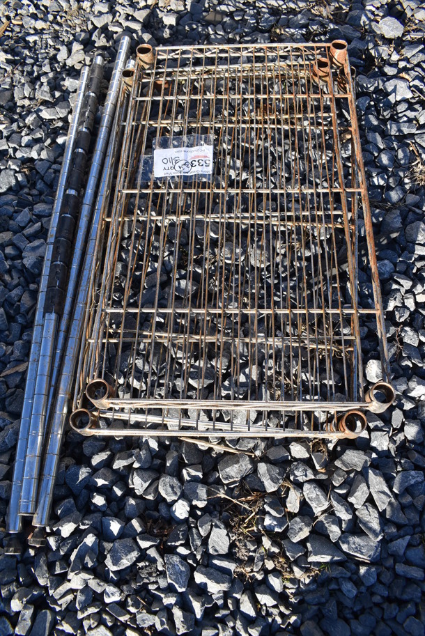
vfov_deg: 67.3
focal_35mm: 27
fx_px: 477
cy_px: 318
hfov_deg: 48.0
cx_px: 212
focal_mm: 18
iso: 200
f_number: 7.1
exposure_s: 1/320
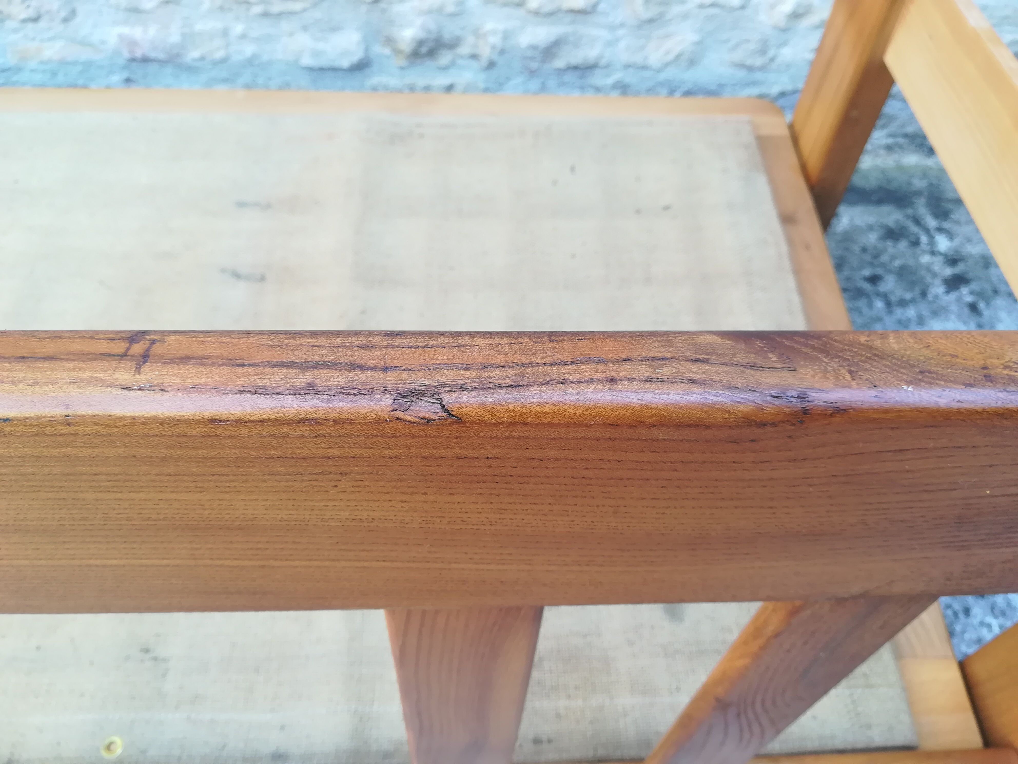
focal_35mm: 26
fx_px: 765
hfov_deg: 67.3
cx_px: 509
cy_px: 382
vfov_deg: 53.1
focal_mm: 3.83
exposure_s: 1/33.3
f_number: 2.2
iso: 80
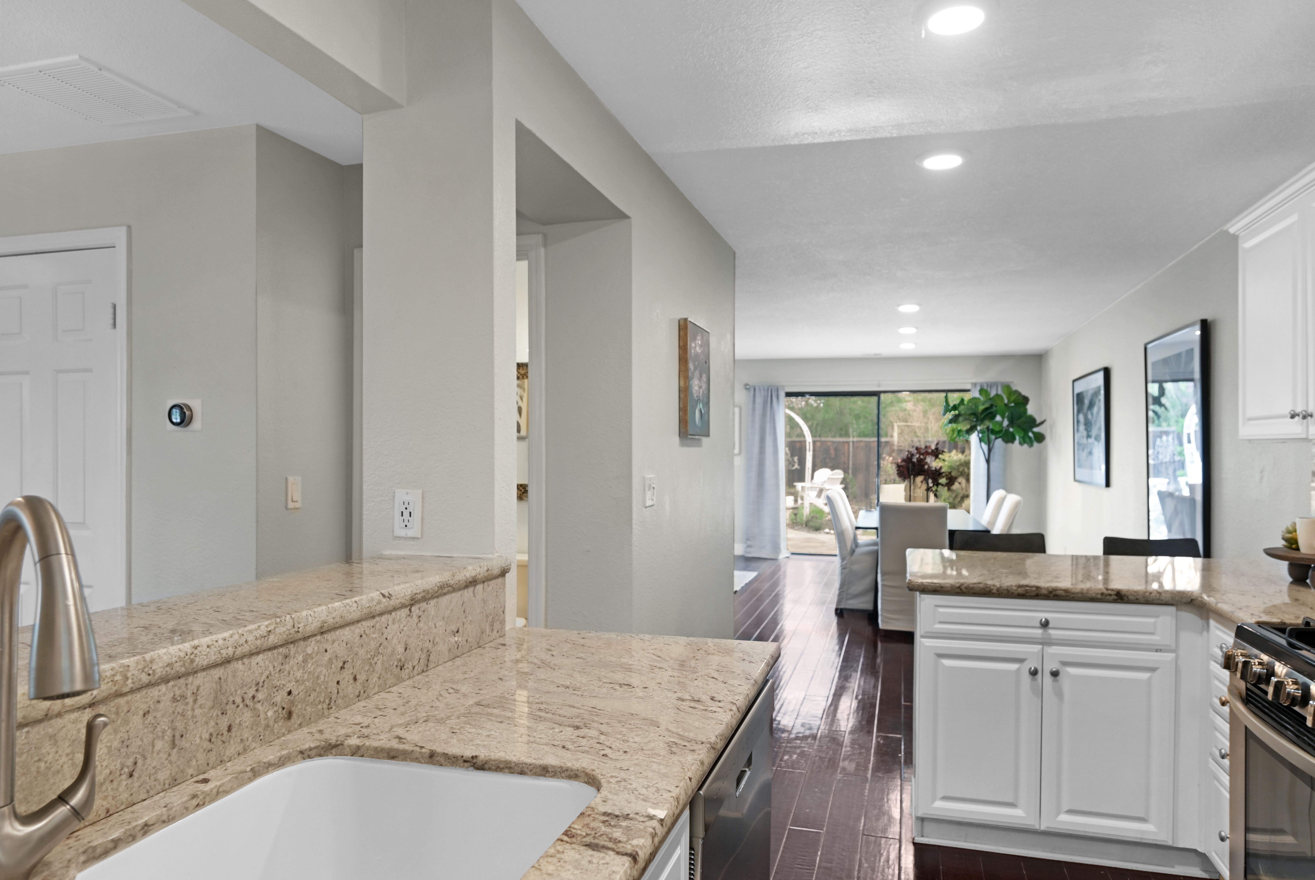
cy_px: 440
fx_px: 677
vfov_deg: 66.1
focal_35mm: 18
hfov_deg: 88.4
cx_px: 658
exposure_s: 1/20
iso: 320
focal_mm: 18.5
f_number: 5
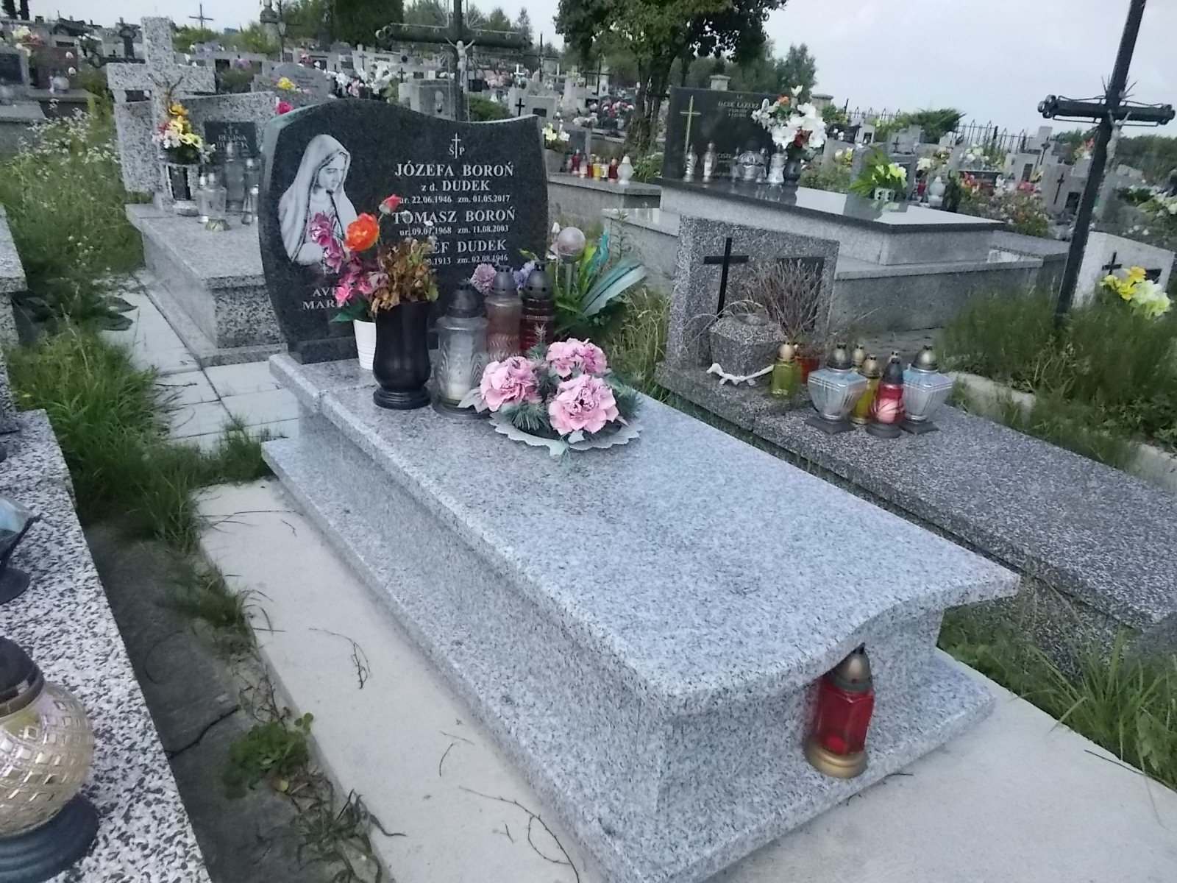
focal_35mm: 26
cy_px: 442
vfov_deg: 53.1
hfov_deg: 67.3
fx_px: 884
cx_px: 588
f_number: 8
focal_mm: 4.6
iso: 400
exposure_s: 1/500
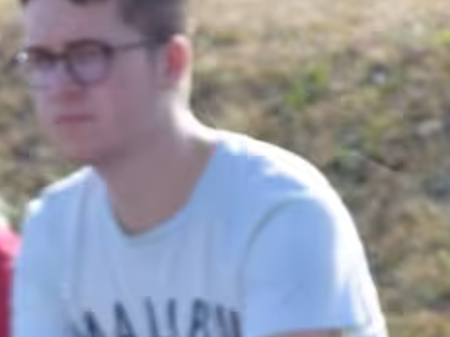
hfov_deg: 3.3
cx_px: 871
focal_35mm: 593
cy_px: 779
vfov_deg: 2.5
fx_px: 7705
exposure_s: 1/320
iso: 200
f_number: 8
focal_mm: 66
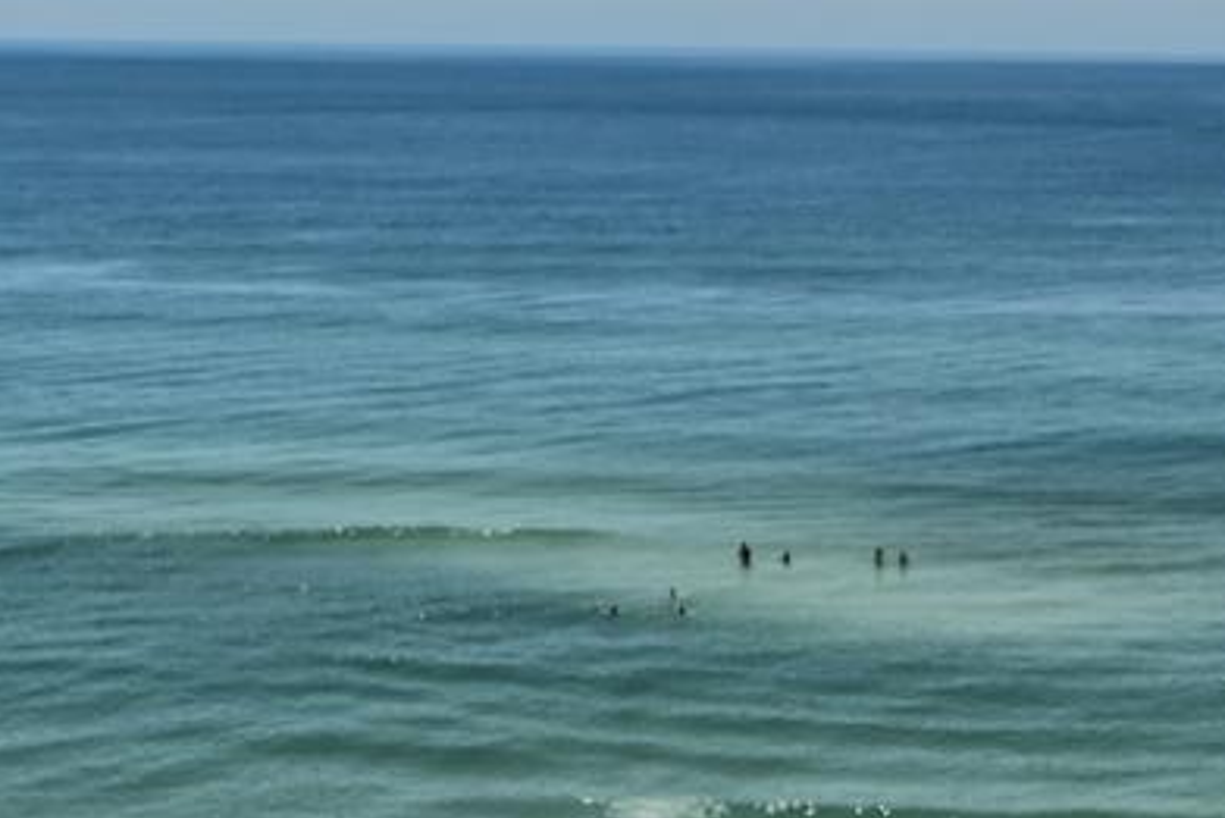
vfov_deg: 14.8
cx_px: 508
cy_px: 172
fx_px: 3132
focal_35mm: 92
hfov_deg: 22.1
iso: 200
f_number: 16
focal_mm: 12
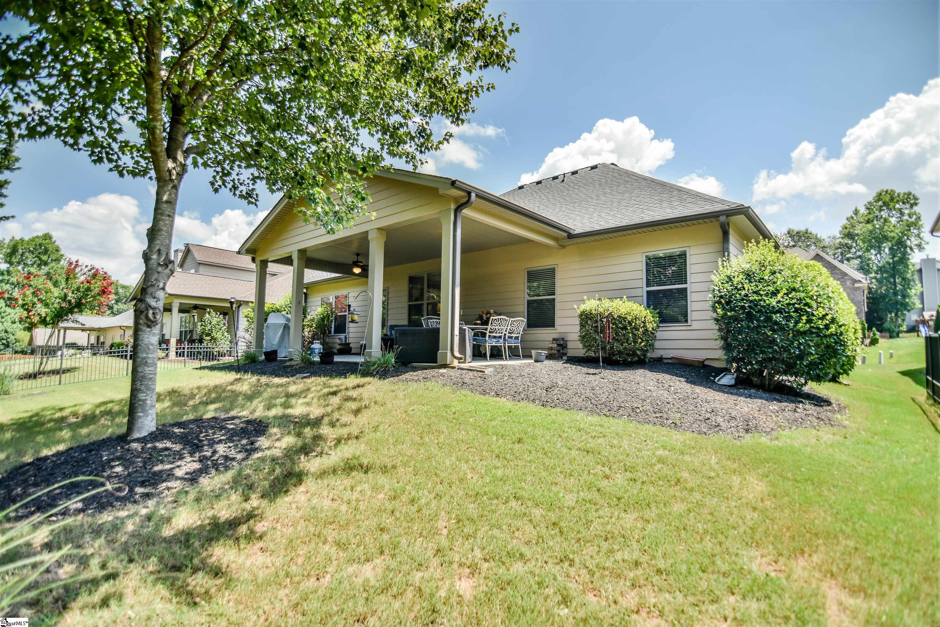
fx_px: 431
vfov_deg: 72.1
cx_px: 470
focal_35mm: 16
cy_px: 314
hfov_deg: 95.0
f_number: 2.8
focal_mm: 11
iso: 160
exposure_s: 1/1000
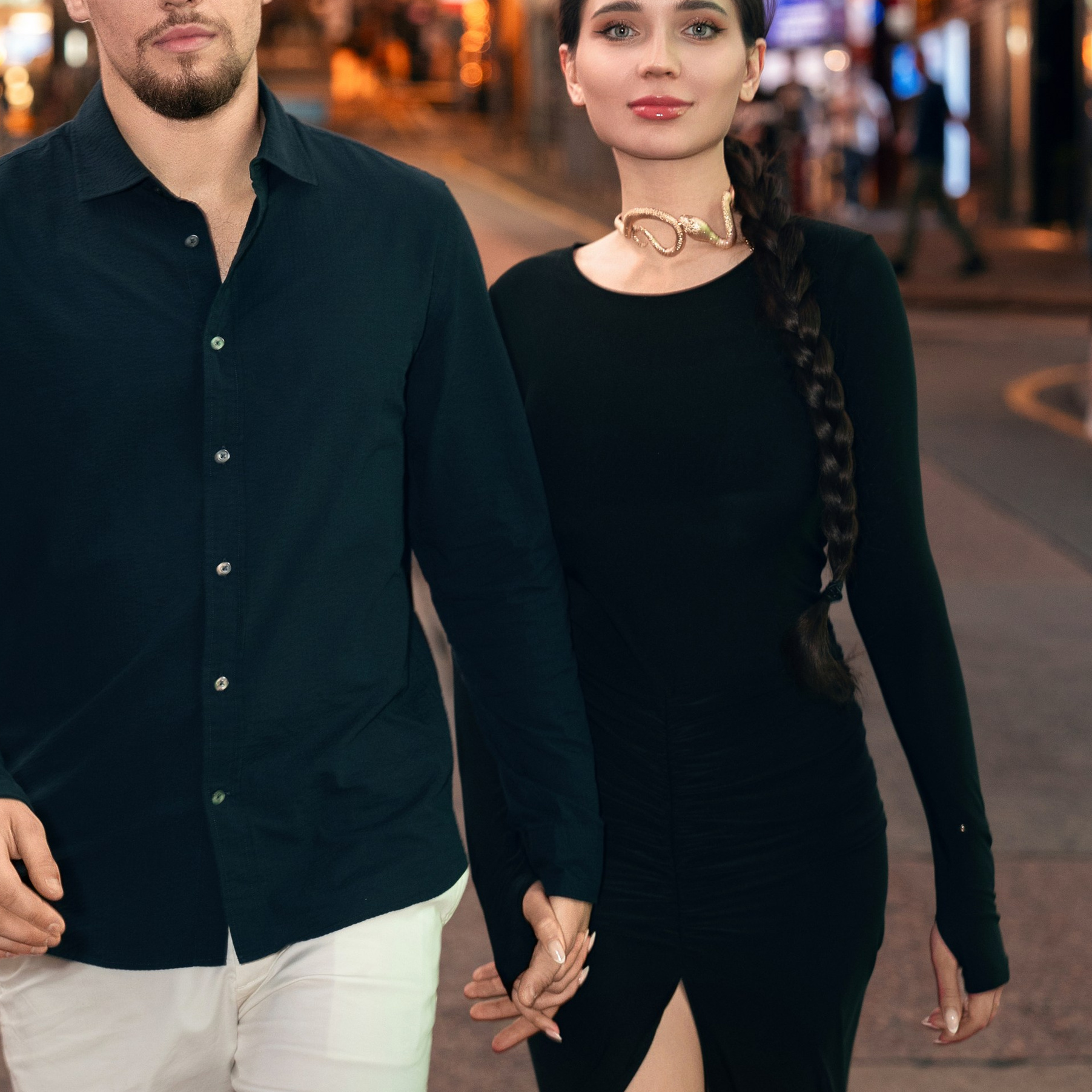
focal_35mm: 105
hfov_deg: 16.5
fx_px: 3747
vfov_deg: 16.6
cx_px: 368
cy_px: 470
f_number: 2.8
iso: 1000
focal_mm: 58
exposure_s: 1/100
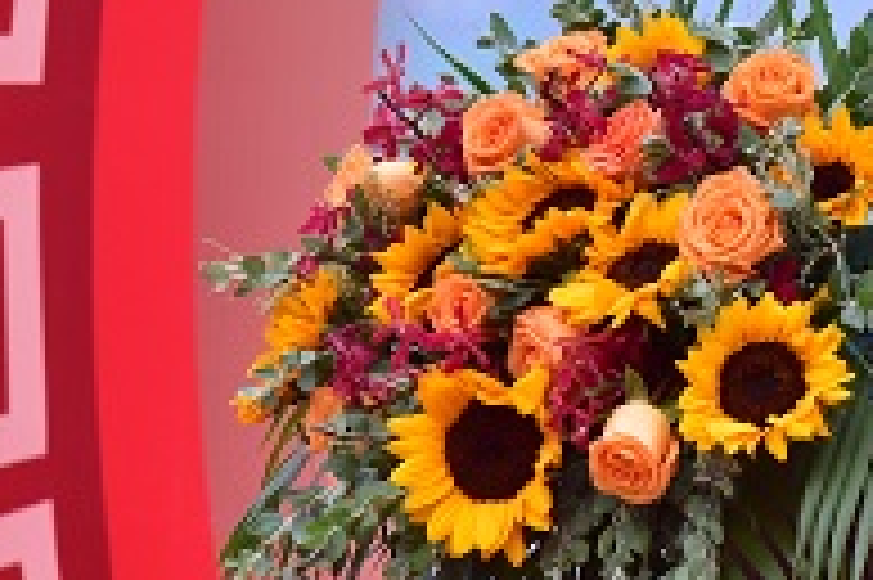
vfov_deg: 4.4
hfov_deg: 6.6
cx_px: 932
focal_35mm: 310
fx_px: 7511
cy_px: -27
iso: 1600
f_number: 8
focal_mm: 100
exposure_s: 1/800
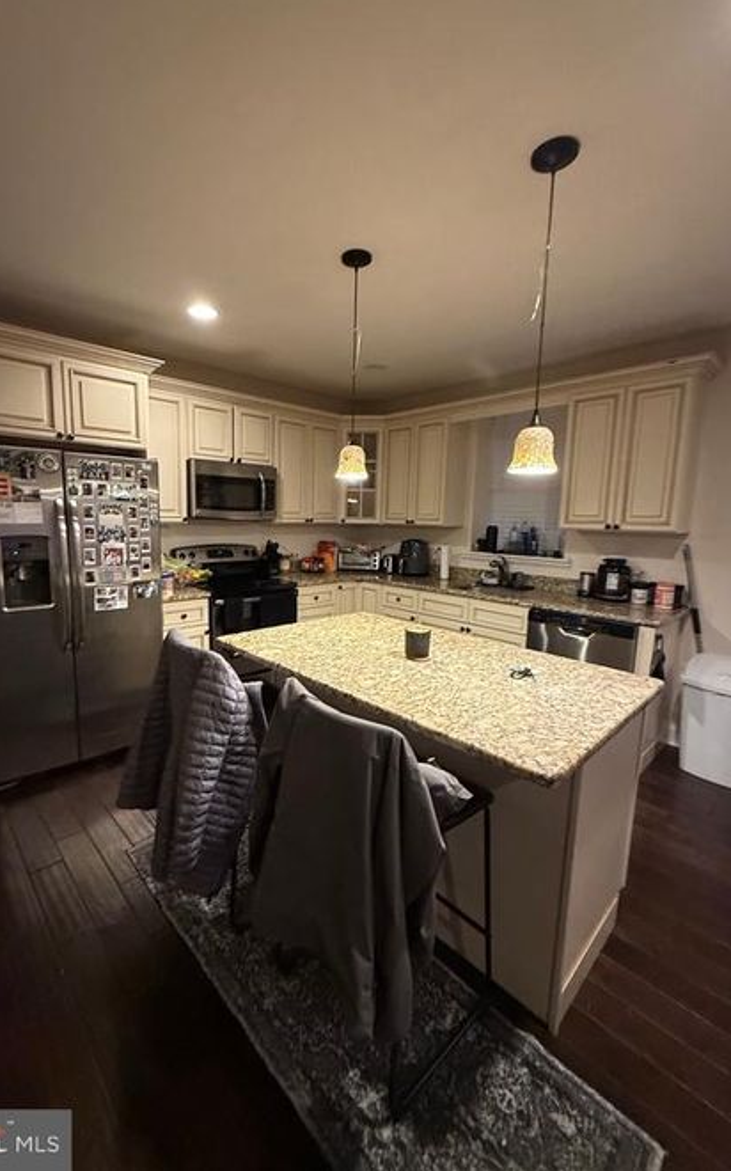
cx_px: 323
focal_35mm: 15
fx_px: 479
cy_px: 581
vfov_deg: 101.5
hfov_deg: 74.5
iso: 640
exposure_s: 1/60
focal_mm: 2.22
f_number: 2.2
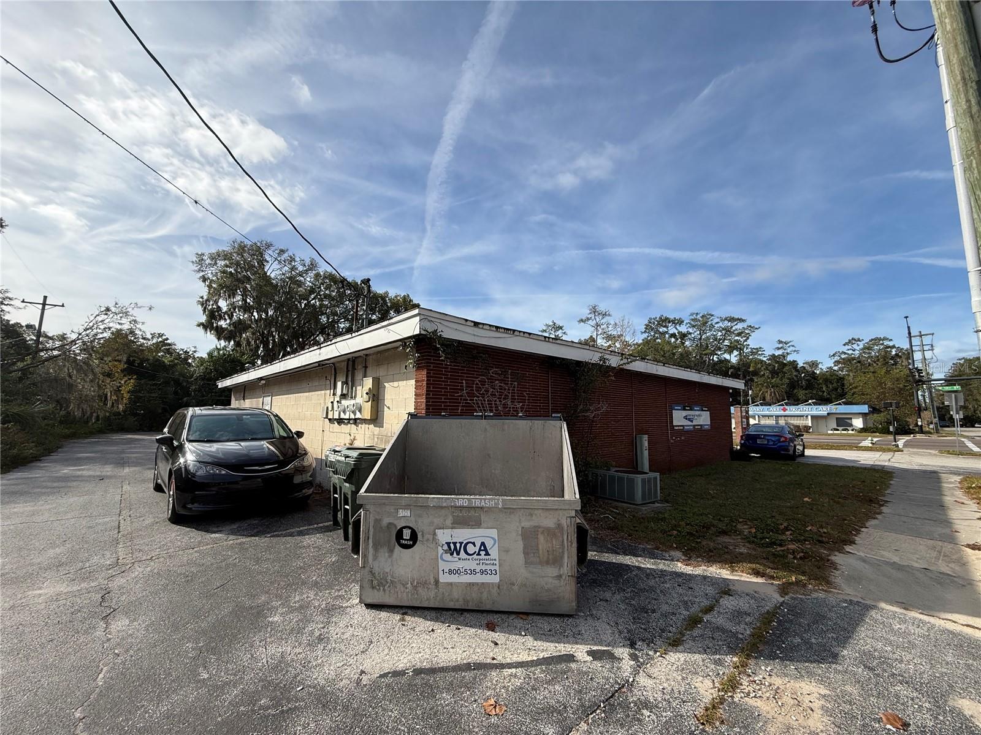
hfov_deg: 102.1
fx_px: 397
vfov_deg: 85.7
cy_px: 368
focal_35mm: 14
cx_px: 490
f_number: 2.2
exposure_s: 1/1534
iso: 50
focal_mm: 2.22
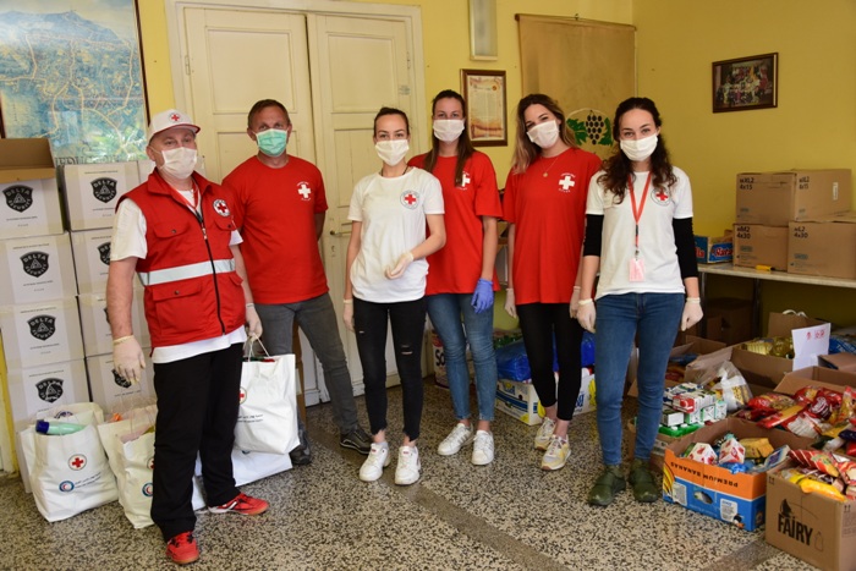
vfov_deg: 41.7
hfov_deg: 59.5
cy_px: 286
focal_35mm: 32
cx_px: 428
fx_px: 749
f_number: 3.8
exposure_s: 1/200
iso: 640
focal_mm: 21
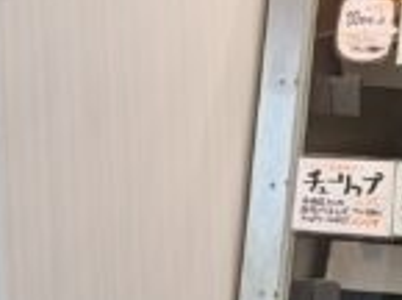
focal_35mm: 177
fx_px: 2050
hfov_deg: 10.7
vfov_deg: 8.2
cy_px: -150
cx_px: 652
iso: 160
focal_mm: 4.7
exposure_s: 1/60
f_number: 1.7
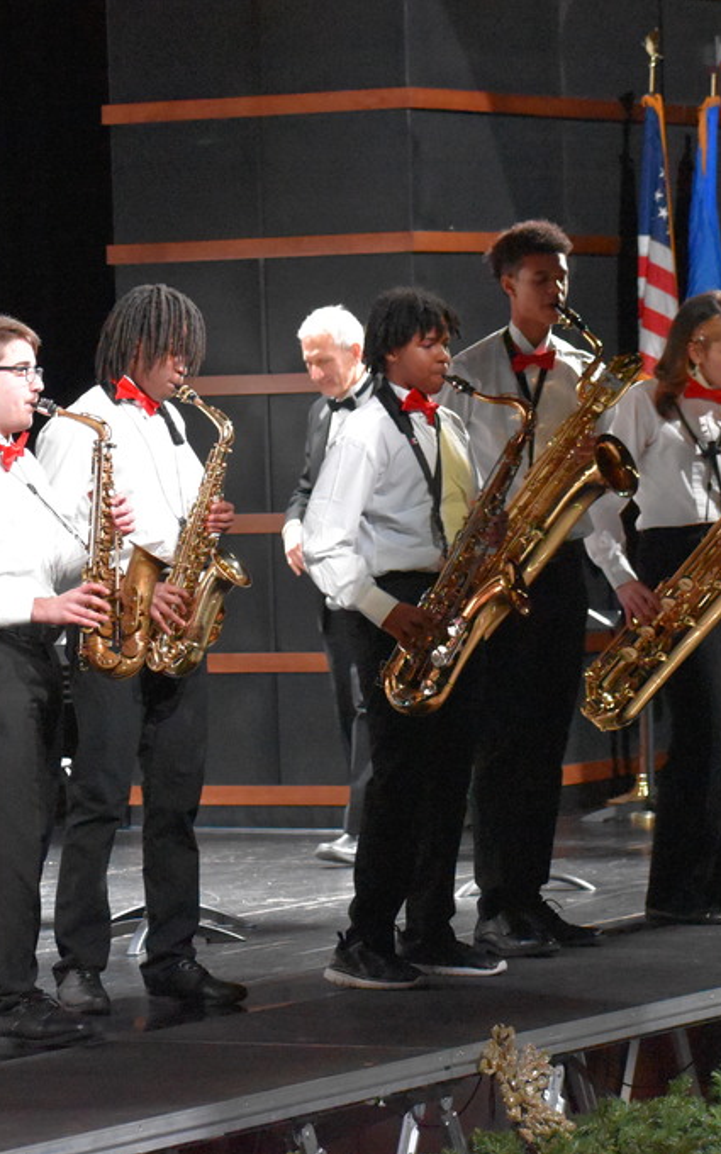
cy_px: 578
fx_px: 6155
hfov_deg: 6.7
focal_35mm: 196
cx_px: 170
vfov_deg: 10.7
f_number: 4.8
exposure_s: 1/250
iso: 8000
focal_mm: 85
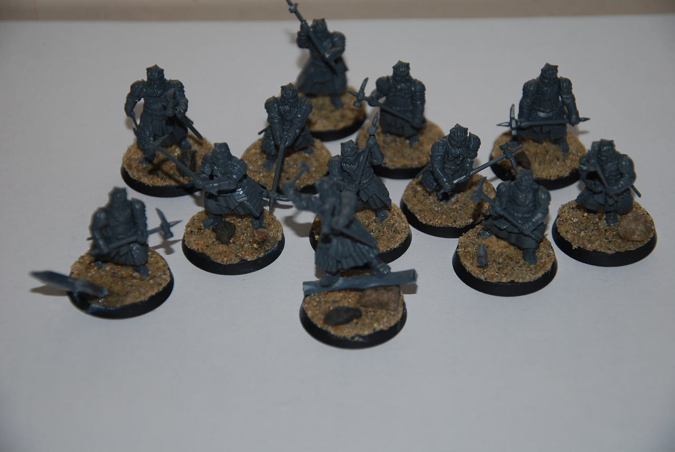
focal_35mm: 112
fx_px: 2111
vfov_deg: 12.2
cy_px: 226
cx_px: 338
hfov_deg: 18.2
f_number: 5.6
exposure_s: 1/125
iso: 100
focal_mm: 75
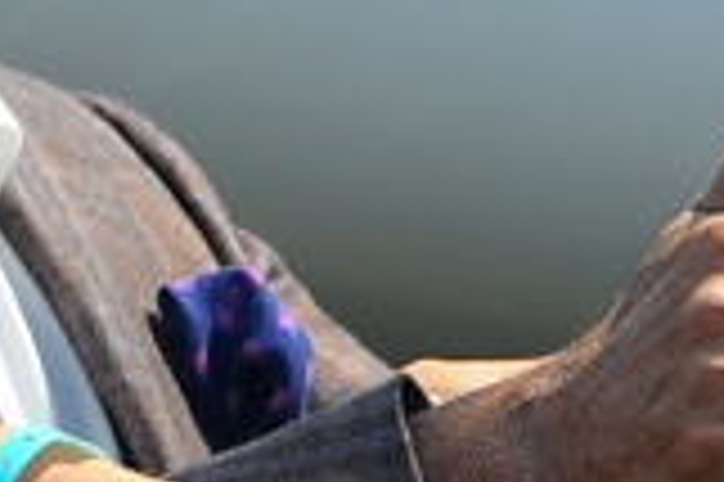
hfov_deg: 3.4
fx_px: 12255
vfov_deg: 2.2
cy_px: -52
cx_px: 207
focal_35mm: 610
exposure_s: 1/320
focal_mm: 82
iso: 200
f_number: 9
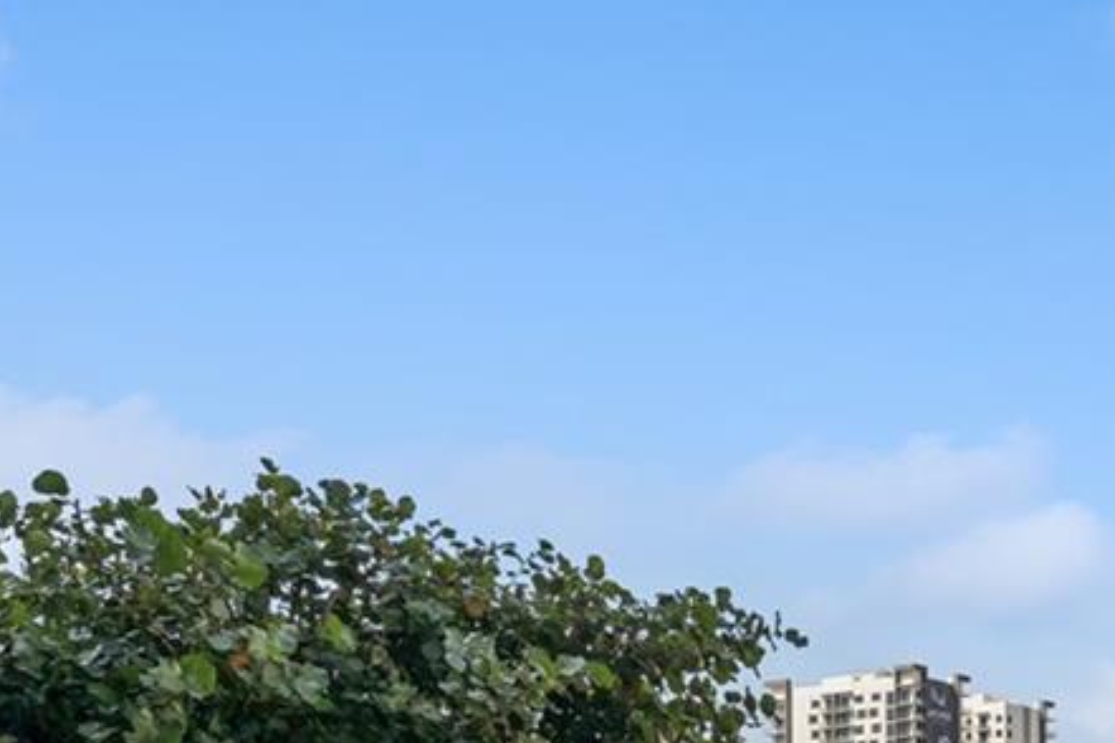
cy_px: 1084
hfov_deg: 31.9
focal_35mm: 59
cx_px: 1029
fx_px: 1841
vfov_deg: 20.0
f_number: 10
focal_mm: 16.4
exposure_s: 1/320
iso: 320
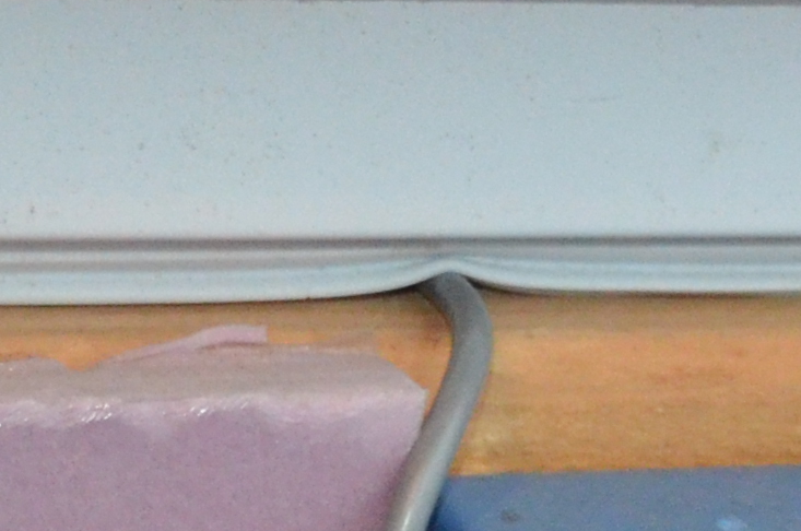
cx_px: 839
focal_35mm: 292
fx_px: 6494
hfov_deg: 7.0
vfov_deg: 4.6
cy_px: 1137
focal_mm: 29
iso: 2200
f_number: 4.5
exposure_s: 1/60
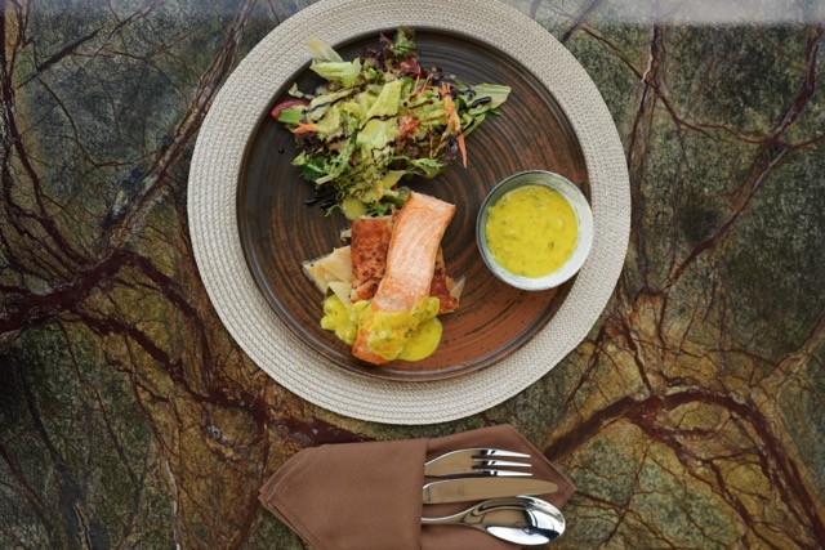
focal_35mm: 35
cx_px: 412
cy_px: 275
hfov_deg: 54.4
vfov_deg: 37.9
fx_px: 802
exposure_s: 1/500
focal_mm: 35
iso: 200
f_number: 2.8
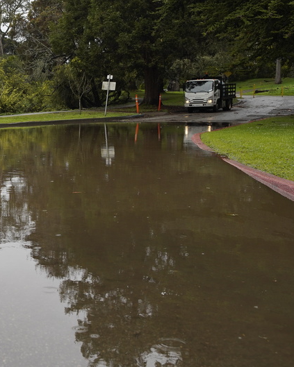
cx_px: -31
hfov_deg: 23.7
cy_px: 171
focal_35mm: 60
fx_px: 653
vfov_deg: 31.4
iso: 400
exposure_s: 1/320
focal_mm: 33
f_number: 5.6
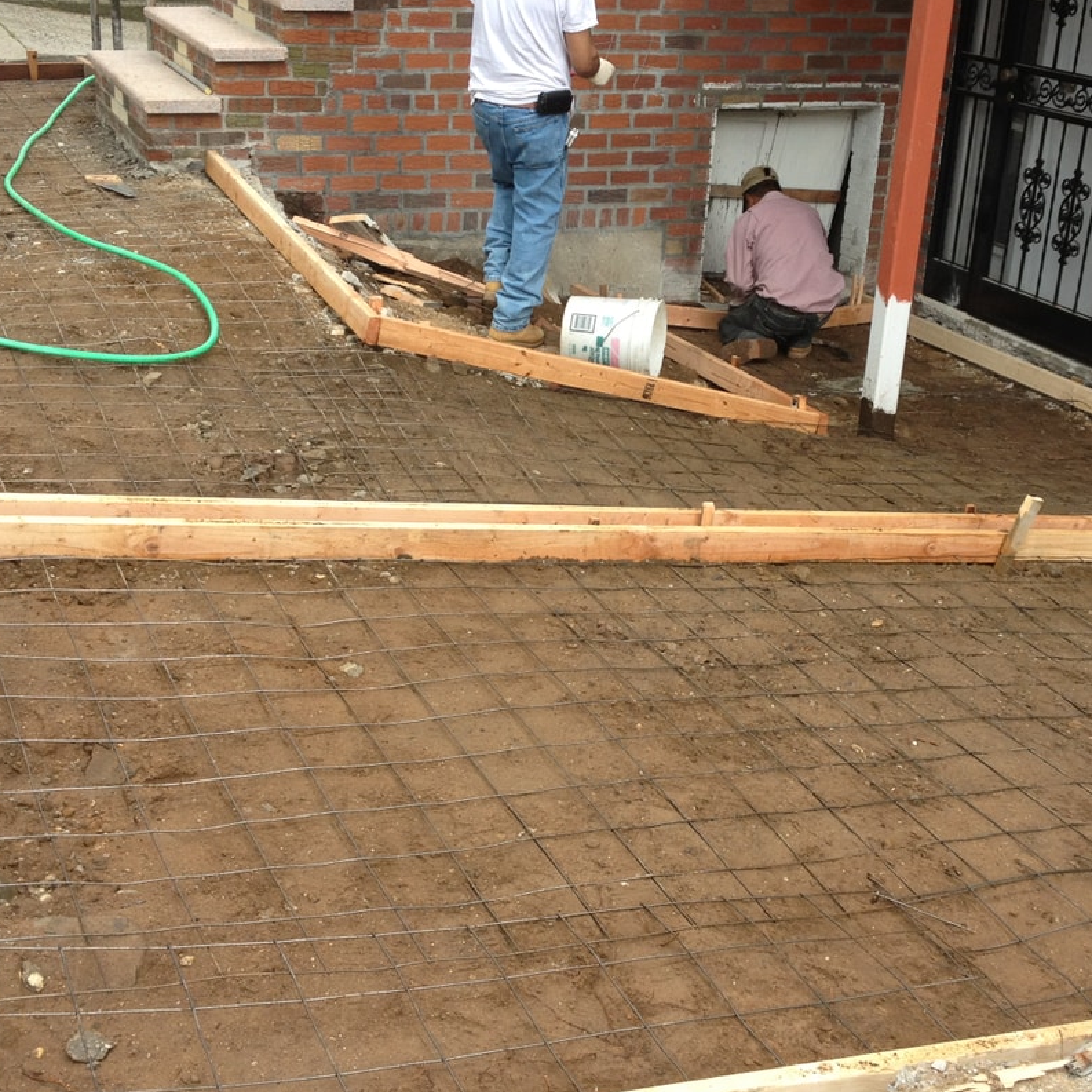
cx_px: 613
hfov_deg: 32.7
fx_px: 1856
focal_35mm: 52
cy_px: 530
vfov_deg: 32.8
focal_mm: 4.28
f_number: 2.4
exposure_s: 1/190
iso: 64
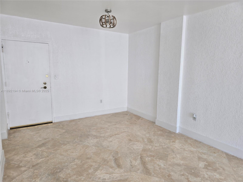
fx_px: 161
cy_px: 91
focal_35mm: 23
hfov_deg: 73.9
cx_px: 122
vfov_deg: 58.9
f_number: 1.7
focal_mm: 6.3
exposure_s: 1/120
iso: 50
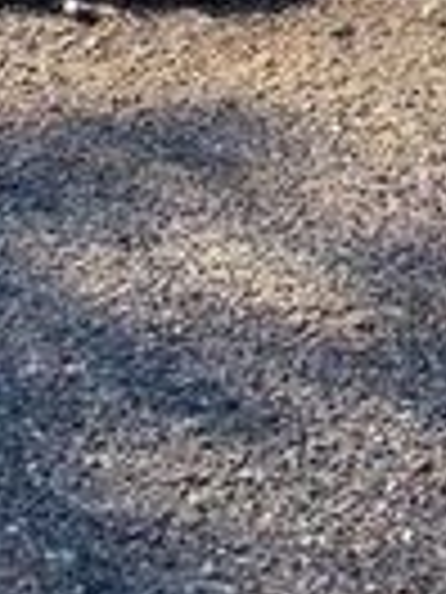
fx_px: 2250
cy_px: -839
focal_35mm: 131
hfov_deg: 11.0
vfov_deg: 12.0
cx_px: 608
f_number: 1.8
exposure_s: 1/333
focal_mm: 4.25
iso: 25
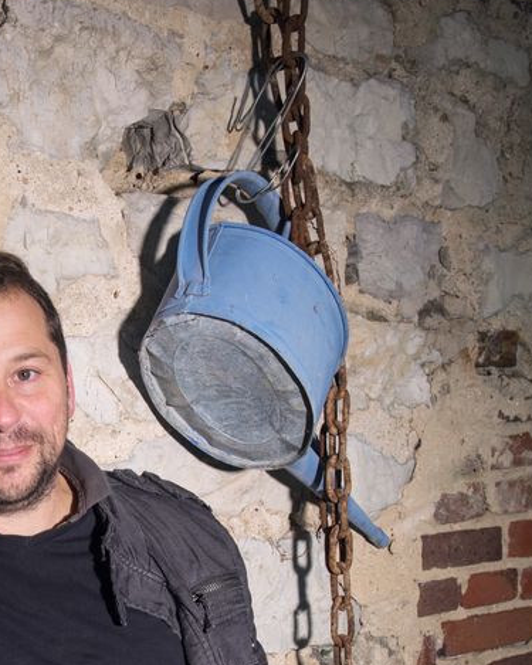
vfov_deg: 21.6
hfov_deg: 17.1
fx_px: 1713
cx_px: -38
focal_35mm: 87
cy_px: 560
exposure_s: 1/350
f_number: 8
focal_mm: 34
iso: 400
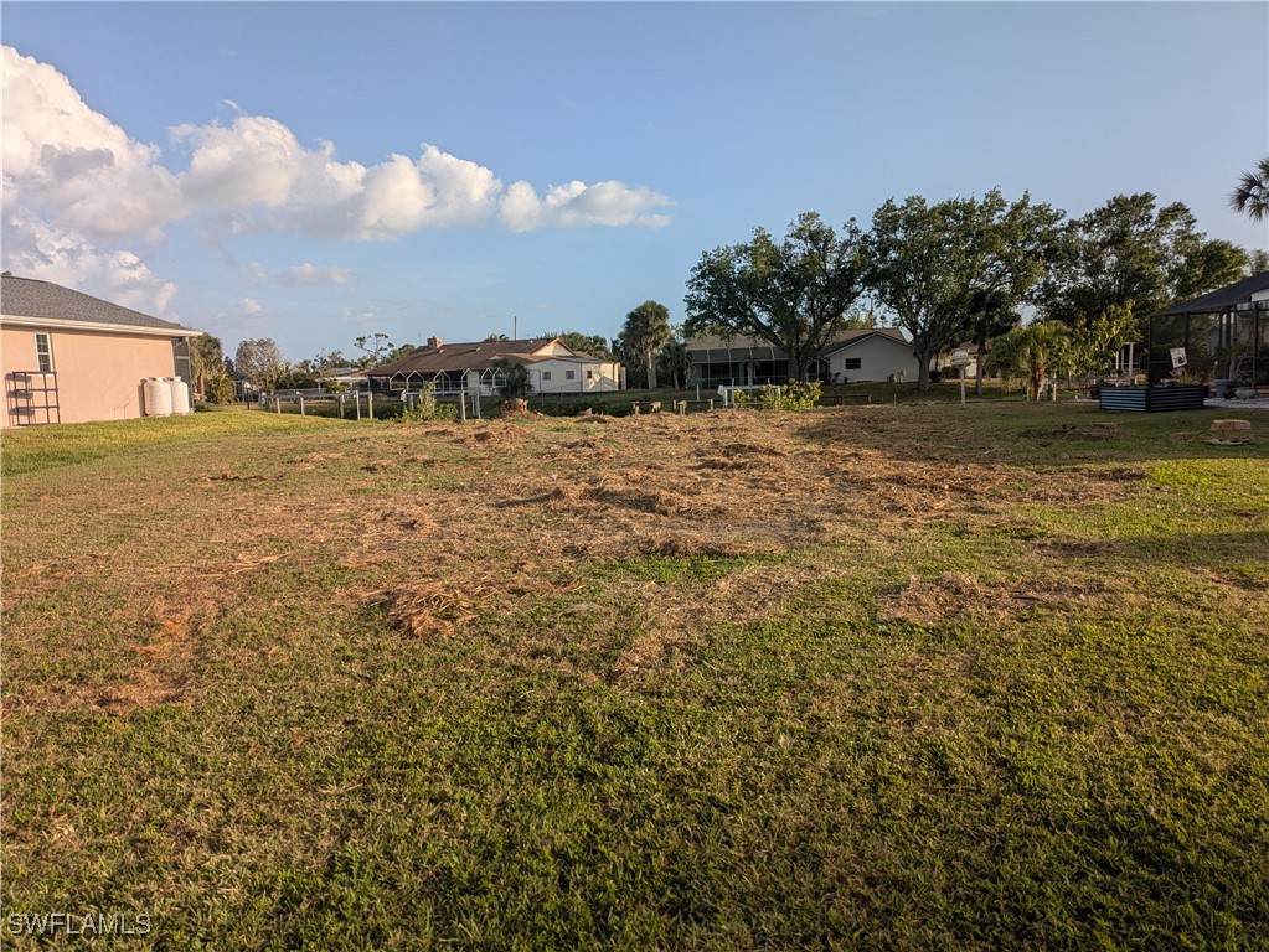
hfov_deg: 69.4
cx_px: 634
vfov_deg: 54.9
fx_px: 917
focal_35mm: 25
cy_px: 476
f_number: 1.89
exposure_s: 1/2092
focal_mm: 5.43
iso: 45
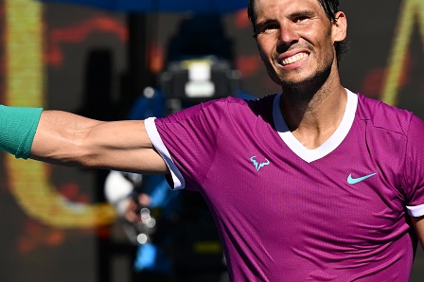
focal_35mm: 536
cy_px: 181
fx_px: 6308
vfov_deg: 2.6
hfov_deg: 3.8
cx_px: 223
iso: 200
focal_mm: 160
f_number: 4
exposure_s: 1/4000
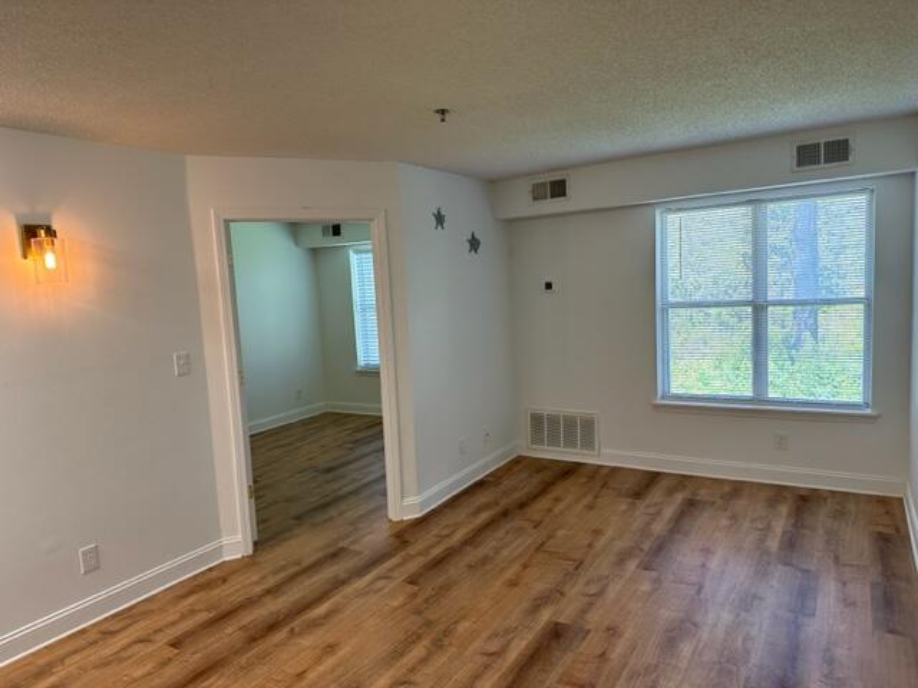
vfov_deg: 56.8
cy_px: 344
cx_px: 459
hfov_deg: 71.6
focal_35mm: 24
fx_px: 636
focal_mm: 6.86
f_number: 1.78
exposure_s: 1/120
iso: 125
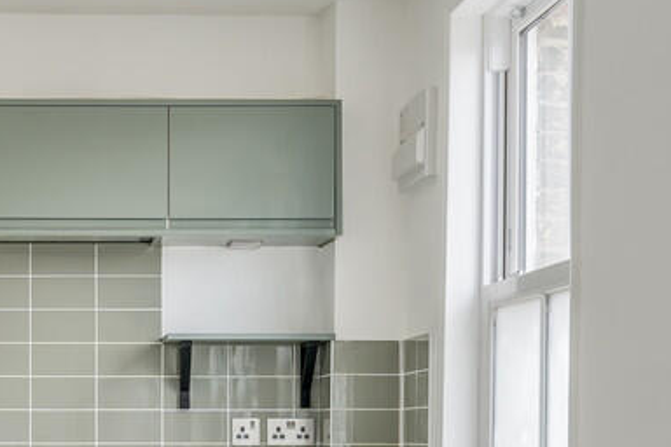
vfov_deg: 14.1
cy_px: 434
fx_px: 1789
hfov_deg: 20.7
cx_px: 51
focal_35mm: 96
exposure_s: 1/5
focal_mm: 24
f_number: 8
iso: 100
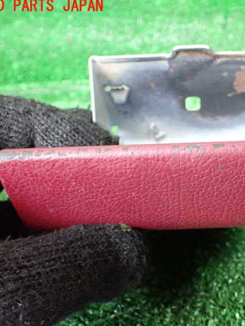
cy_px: 164
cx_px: 191
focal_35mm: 41
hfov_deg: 34.2
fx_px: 387
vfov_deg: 45.8
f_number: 2.3
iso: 800
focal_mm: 5.4
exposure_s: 1/100
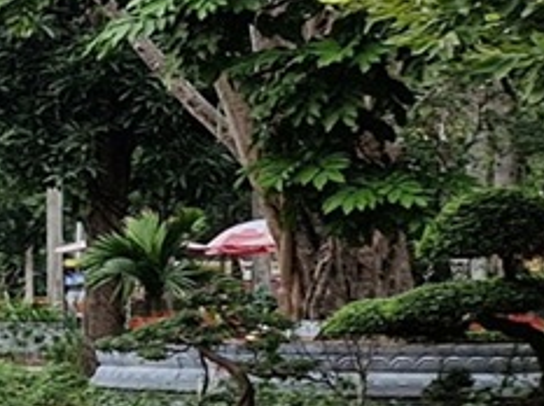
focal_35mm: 145
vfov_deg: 10.2
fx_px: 2275
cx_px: -1074
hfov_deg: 10.1
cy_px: 280
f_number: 1.8
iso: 50
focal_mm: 5.4
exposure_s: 1/381
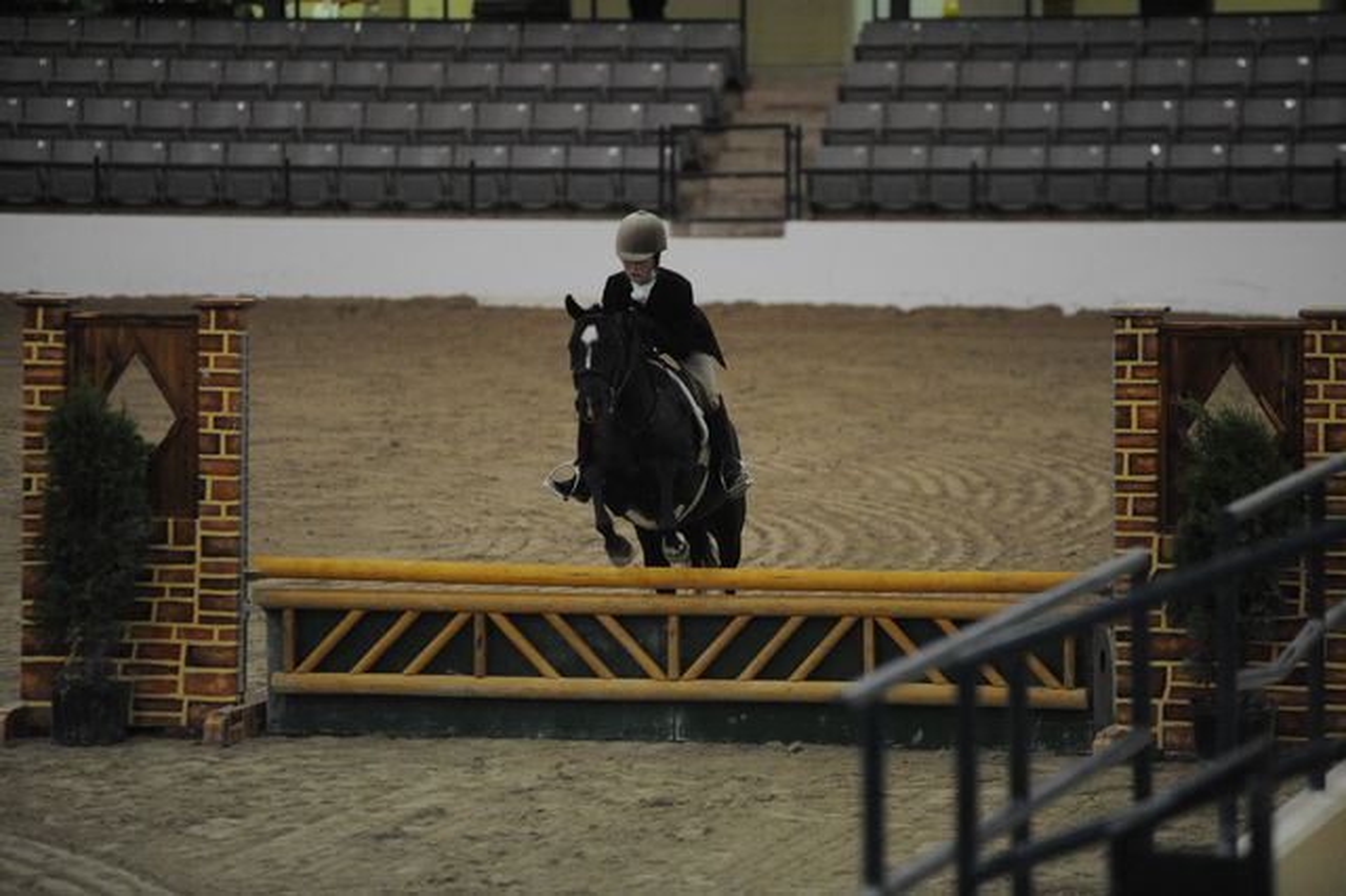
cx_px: 673
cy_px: 448
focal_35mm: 200
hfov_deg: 10.3
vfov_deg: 6.9
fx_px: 7474
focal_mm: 200
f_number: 2.8
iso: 6400
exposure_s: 1/500
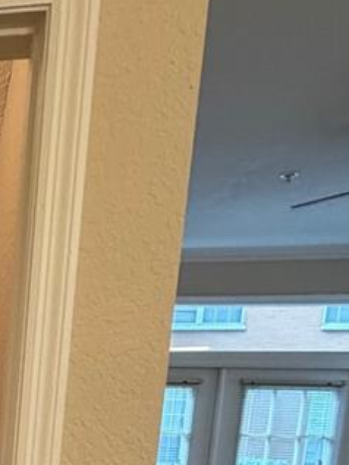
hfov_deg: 20.9
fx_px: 712
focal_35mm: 53
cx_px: -242
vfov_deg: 31.5
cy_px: 530
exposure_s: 1/120
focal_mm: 2.22
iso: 320
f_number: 2.2
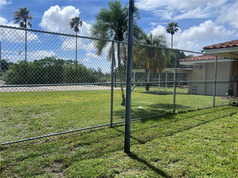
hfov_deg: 67.3
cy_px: 89
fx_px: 179
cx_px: 119
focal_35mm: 26
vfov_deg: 53.1
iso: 50
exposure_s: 1/5076
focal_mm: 5.7
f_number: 1.5
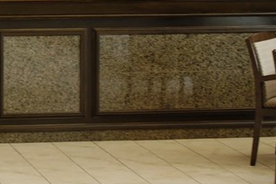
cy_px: -54
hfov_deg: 10.9
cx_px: -8
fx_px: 1435
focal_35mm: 187
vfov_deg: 7.3
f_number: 7.1
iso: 100
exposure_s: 1/3
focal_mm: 20
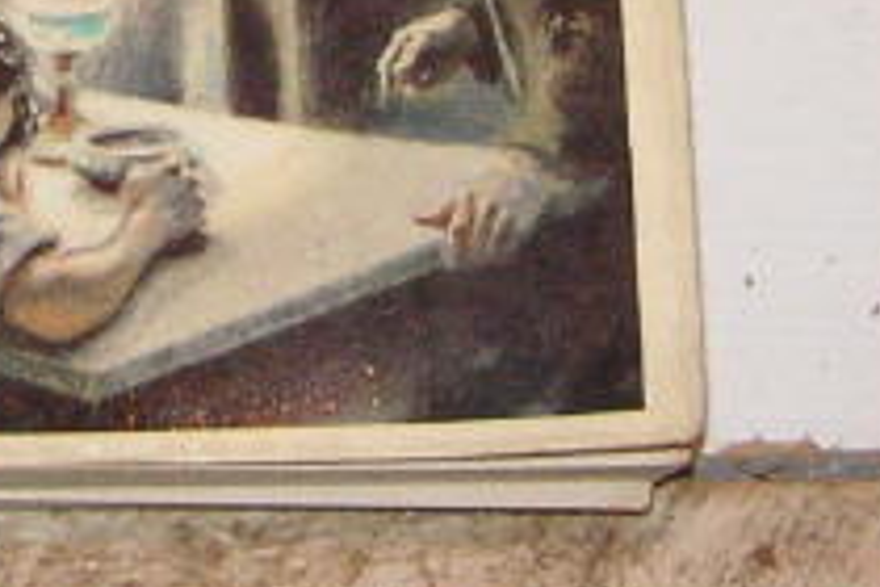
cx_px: -63
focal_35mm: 188
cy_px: -491
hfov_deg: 10.8
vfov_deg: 7.1
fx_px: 4595
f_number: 2.8
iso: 160
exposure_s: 1/45
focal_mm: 6.1
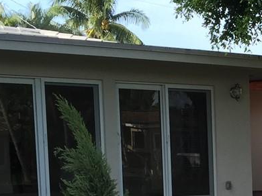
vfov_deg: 12.1
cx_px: 434
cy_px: 255
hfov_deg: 14.9
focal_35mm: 119
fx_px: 900
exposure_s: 1/444
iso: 32
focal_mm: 4.15
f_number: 2.2
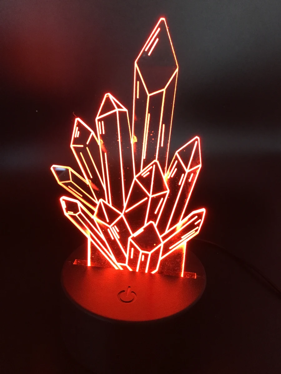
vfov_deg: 58.4
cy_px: 187
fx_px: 336
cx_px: 140
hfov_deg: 45.4
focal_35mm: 31
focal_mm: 3.3
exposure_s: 1/30
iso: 160
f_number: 2.4
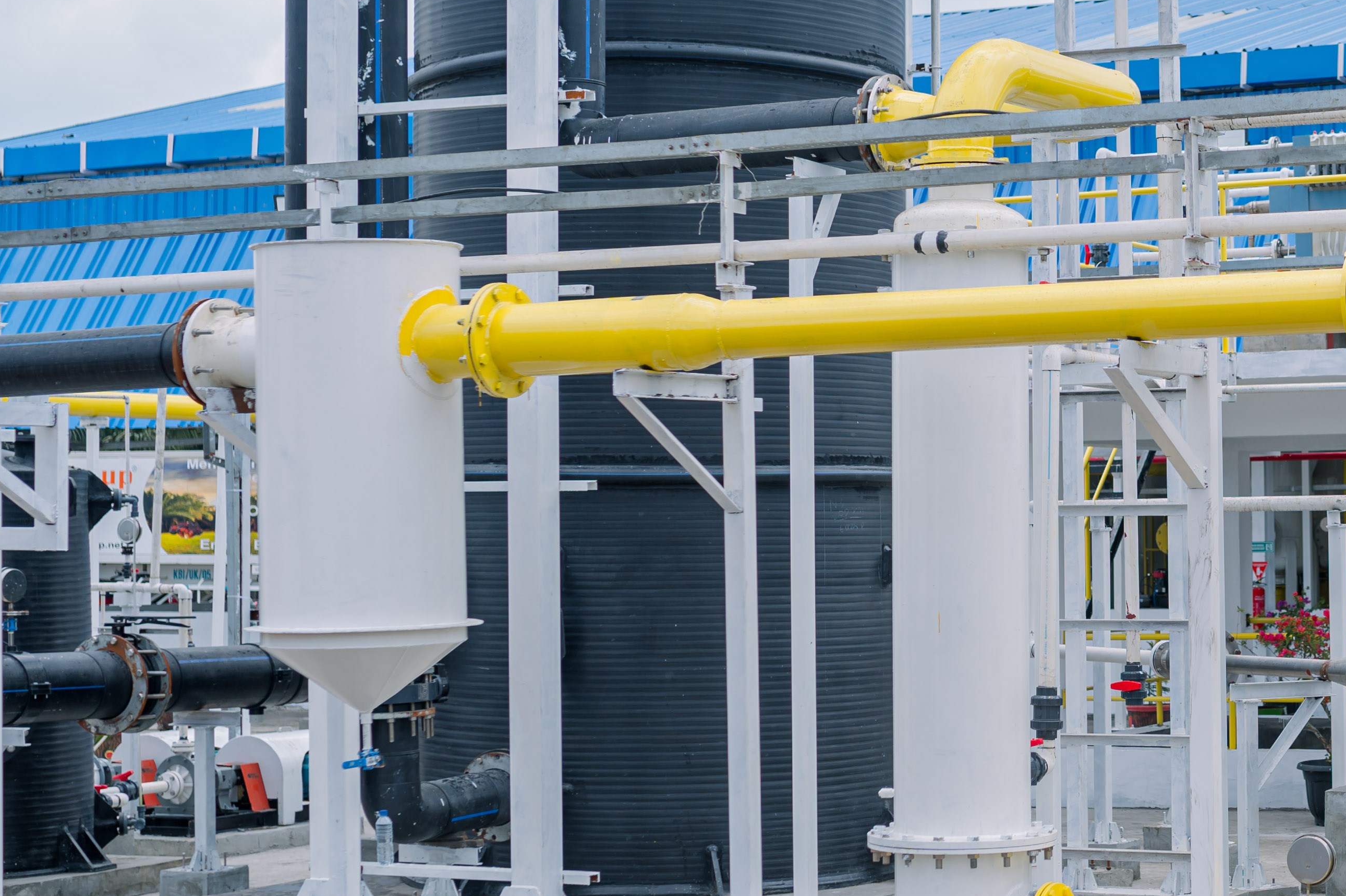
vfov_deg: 16.6
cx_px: 1267
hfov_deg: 23.9
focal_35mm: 82
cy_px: 433
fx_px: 3064
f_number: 3.2
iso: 125
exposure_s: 1/1000
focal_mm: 35
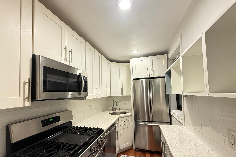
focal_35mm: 15
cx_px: 120
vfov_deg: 76.9
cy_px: 90
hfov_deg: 100.4
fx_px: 98
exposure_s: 1/60
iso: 400
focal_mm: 2.22
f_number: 2.2
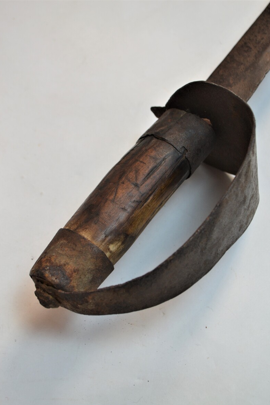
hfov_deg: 24.6
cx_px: 134
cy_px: 206
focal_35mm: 55
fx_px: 619
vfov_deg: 36.2
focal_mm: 36
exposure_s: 1/40
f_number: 5
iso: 400
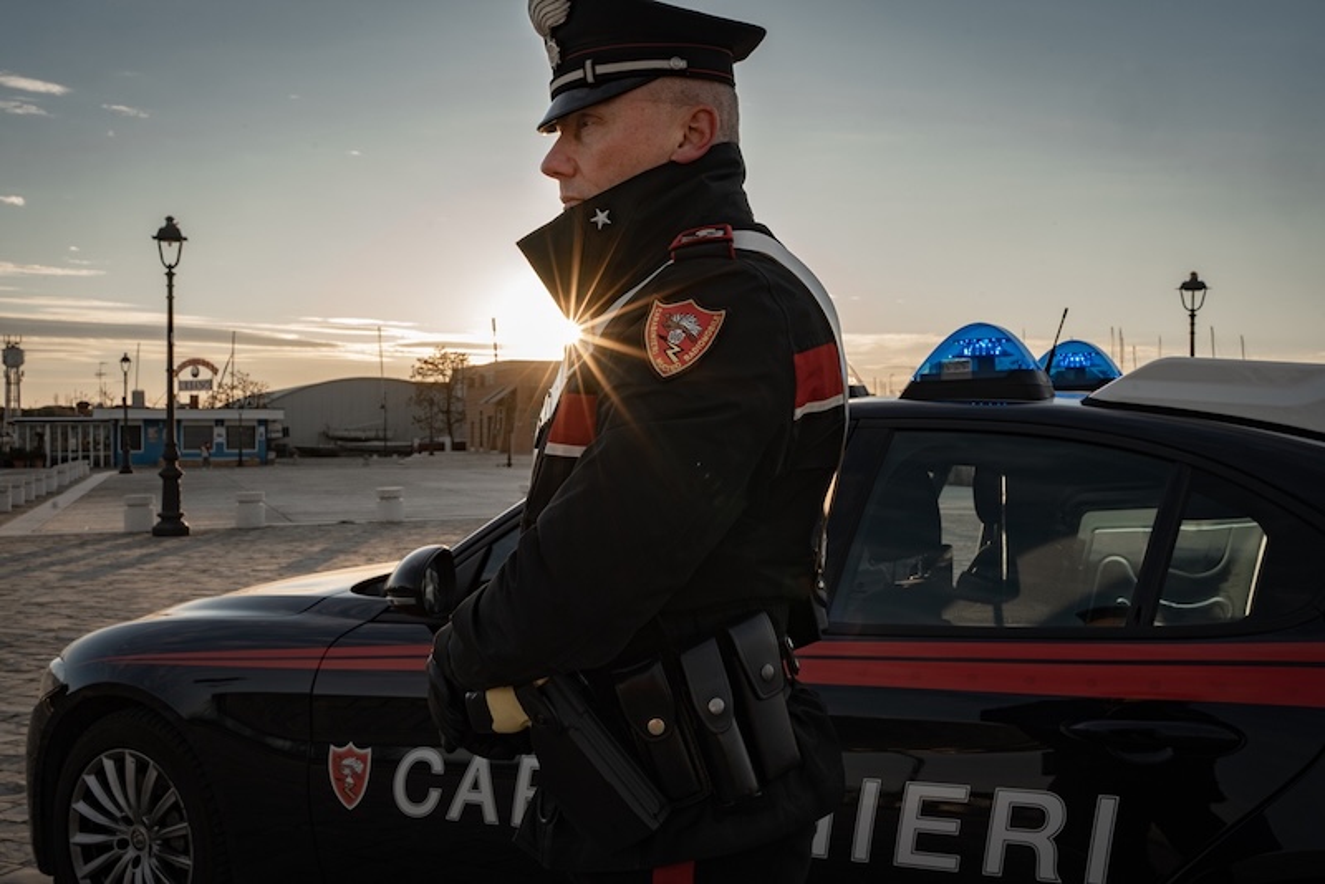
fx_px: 1289
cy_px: 442
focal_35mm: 35
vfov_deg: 37.9
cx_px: 662
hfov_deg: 54.4
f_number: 14
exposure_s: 1/25
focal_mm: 35
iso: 100
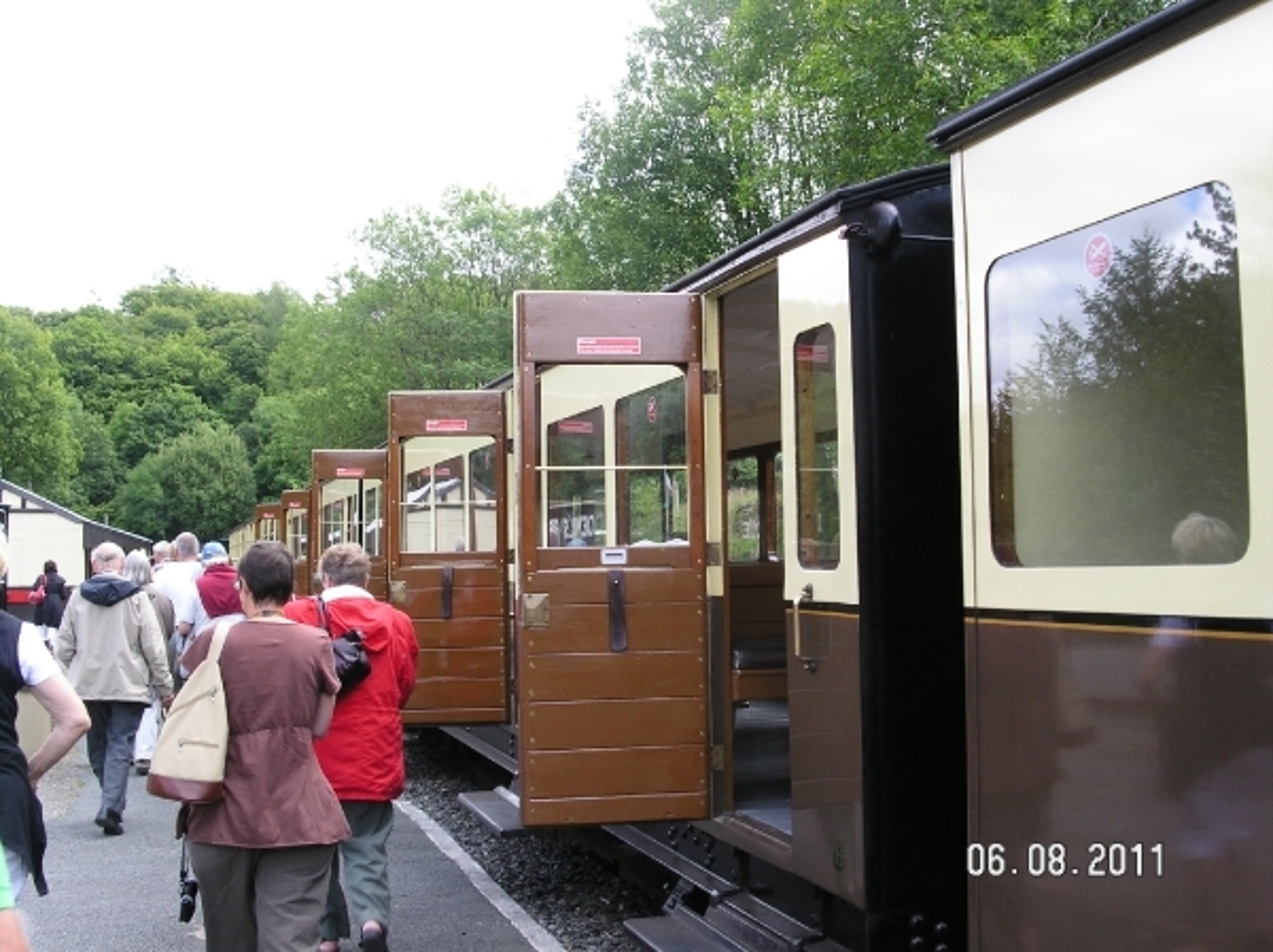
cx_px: 636
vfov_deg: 37.7
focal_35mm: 38
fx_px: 1396
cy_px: 476
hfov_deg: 49.0
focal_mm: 7.8
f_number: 5.6
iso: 100
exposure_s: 1/90
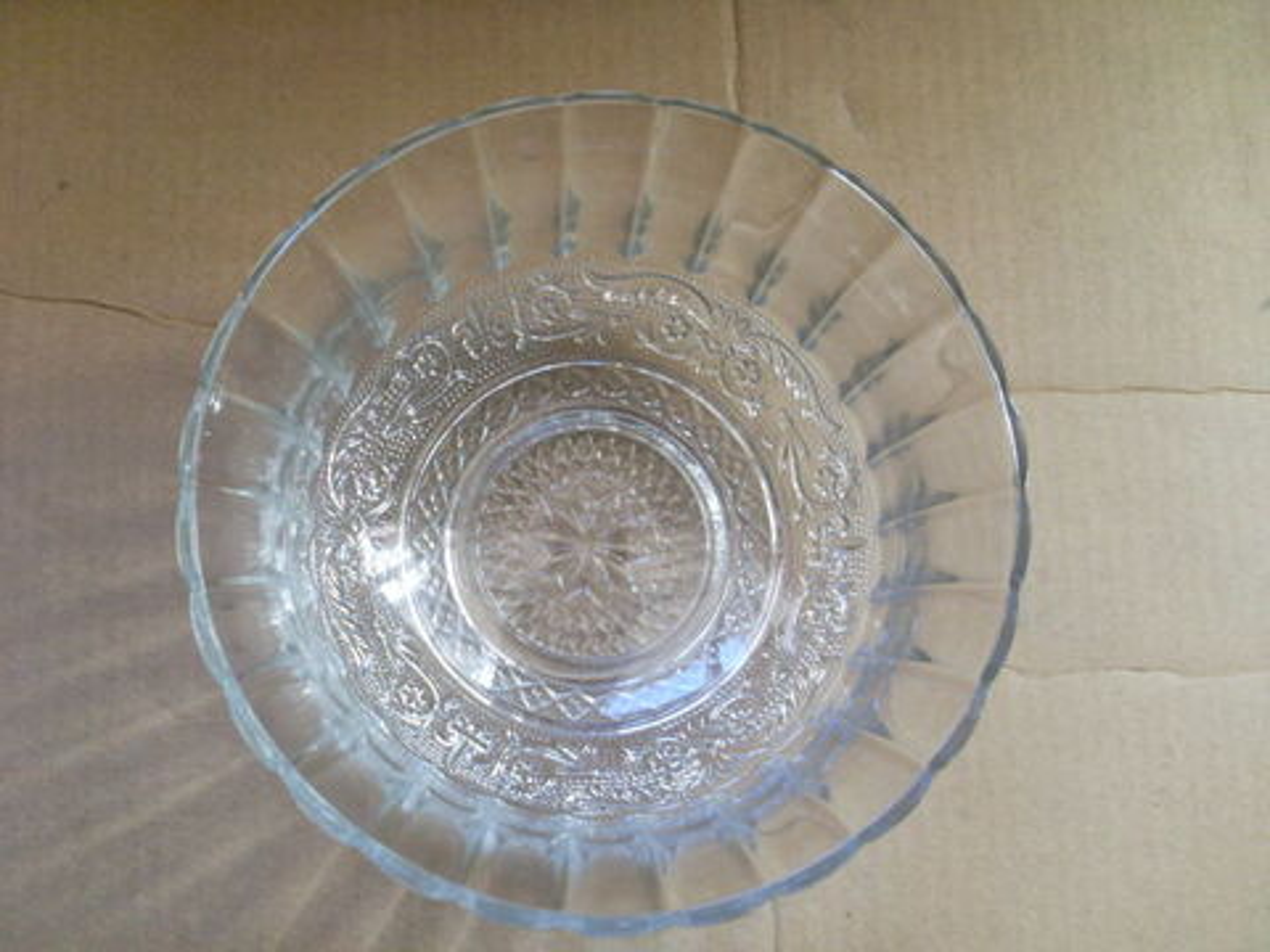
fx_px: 1394
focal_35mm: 38
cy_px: 476
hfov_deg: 49.0
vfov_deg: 37.7
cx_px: 635
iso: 200
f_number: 3
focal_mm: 6.3
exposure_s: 1/45
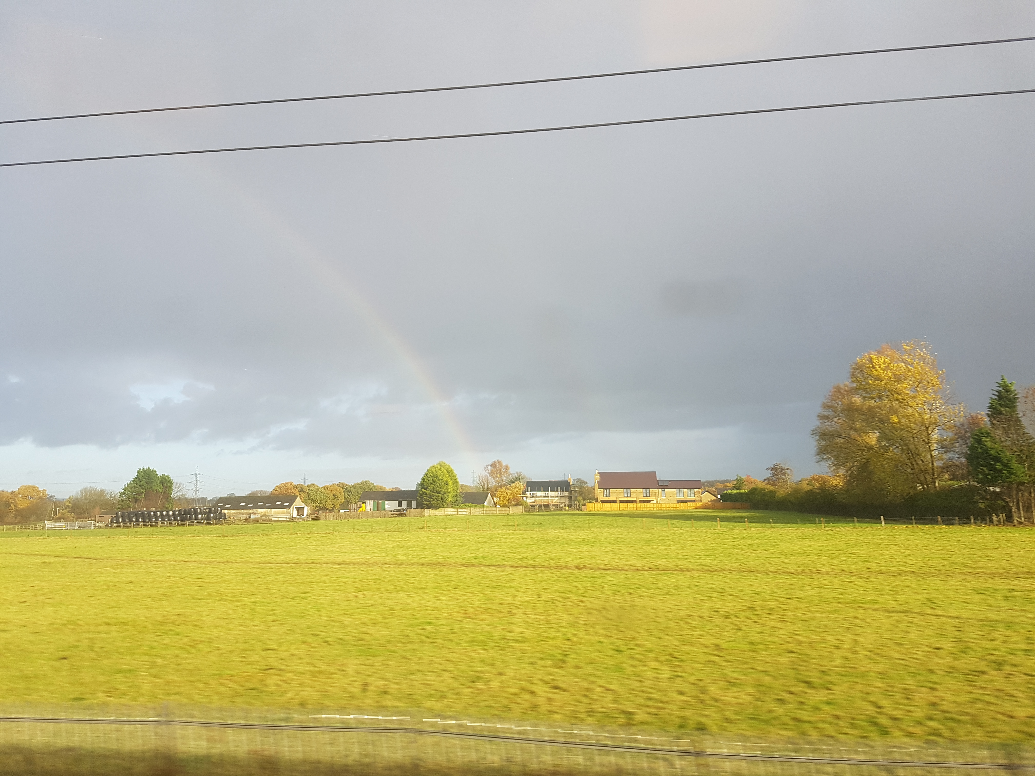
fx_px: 777
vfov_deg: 53.1
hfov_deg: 67.3
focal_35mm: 26
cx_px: 518
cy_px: 388
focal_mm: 4.2
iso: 50
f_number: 1.7
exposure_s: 1/198
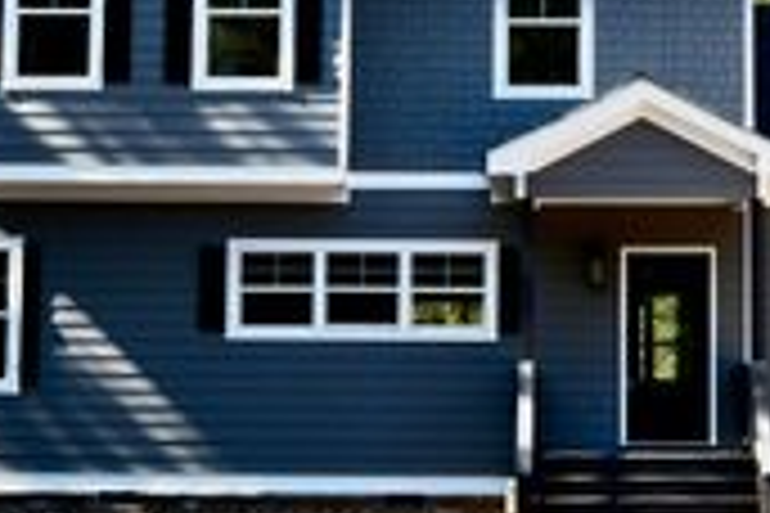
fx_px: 2246
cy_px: -7
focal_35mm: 105
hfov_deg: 19.4
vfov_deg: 12.9
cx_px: 554
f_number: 8
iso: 200
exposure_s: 1/250
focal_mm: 24
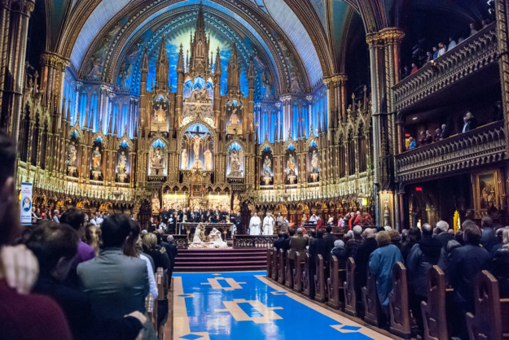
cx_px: 254
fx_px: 382
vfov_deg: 48.0
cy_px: 170
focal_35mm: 27
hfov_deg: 67.3
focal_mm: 18
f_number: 1.8
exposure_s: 1/50
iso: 1000
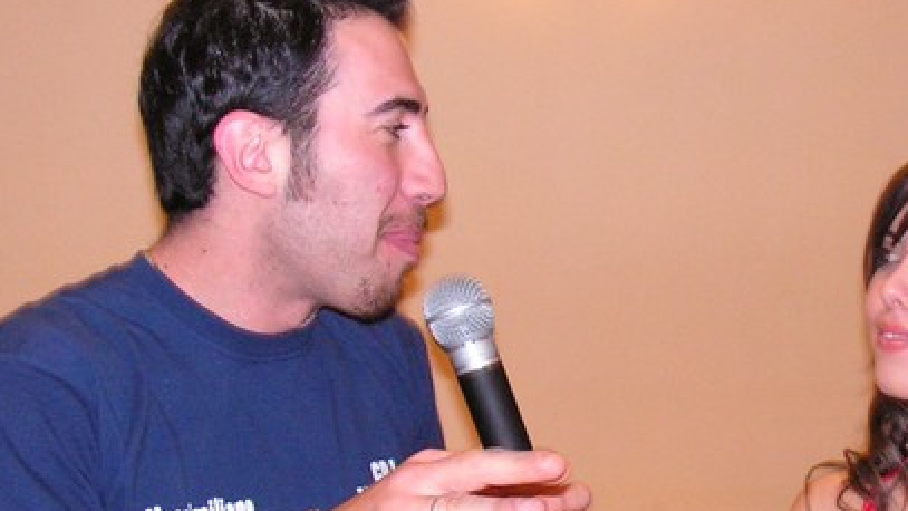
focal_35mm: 77
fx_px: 1854
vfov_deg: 15.5
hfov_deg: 27.0
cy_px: 442
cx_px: 732
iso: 200
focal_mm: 6
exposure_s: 1/40
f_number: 3.2
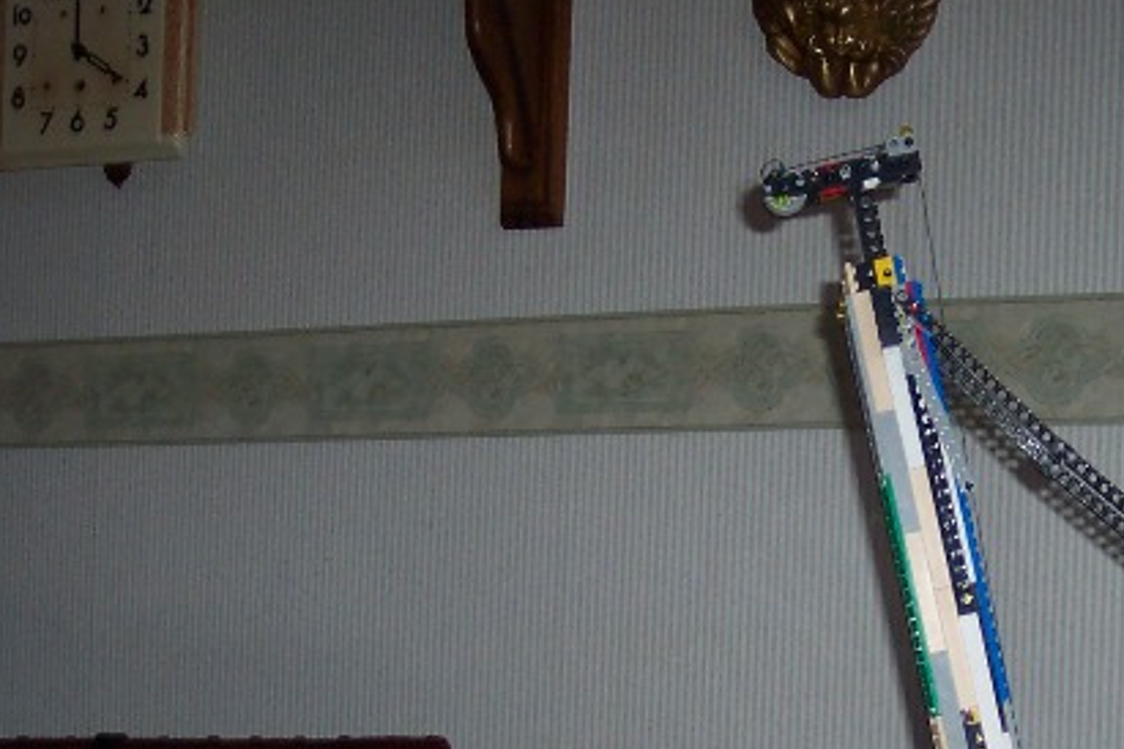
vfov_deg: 18.0
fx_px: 2310
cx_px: 823
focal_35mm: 74
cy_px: 720
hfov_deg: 27.0
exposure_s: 1/30
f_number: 2.8
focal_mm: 8
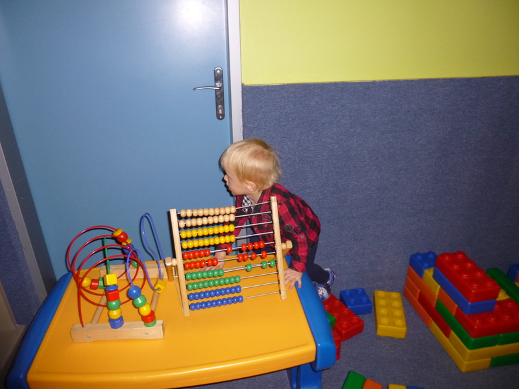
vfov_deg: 54.9
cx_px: 260
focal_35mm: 25
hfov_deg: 69.4
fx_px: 375
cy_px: 194
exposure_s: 1/60
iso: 160
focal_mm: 4.5
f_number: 3.1
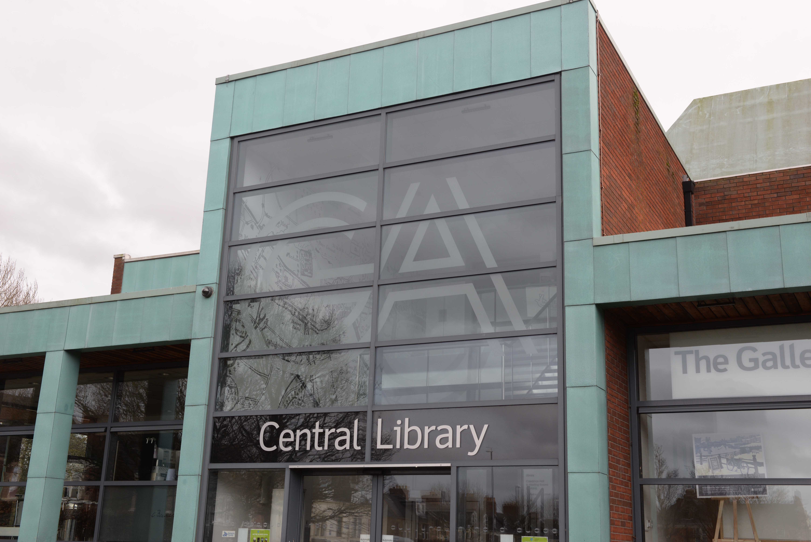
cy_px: 271
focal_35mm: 42
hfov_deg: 46.4
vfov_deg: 31.9
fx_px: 946
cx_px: 406
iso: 400
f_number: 11
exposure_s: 1/100
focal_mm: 42
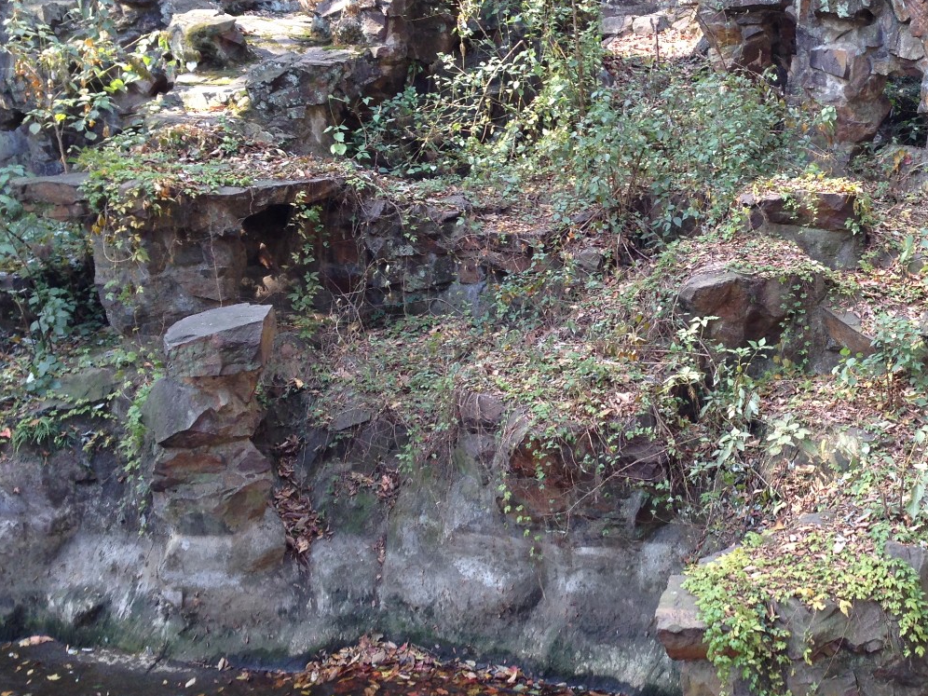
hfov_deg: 35.5
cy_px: 352
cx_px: 680
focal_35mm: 53
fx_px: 1421
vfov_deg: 27.5
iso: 50
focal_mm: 4.12
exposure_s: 1/60
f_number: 2.4
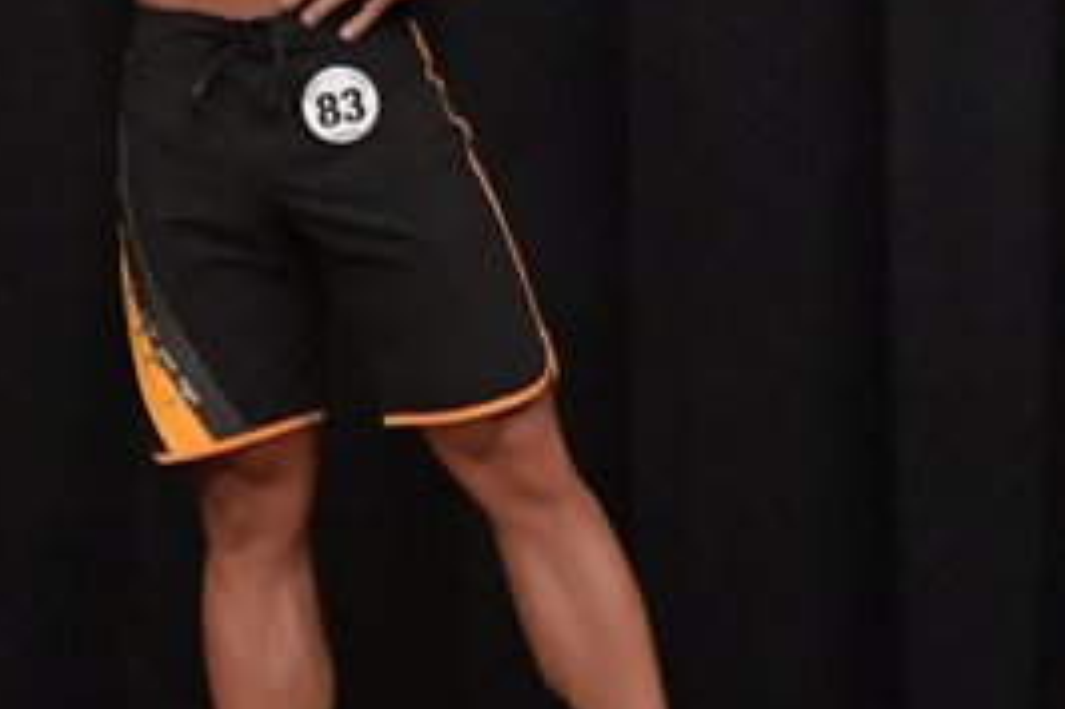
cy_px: 24
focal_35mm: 743
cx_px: -274
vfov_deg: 1.8
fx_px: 21966
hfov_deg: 2.8
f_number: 5.6
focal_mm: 170
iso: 6400
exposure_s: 1/400
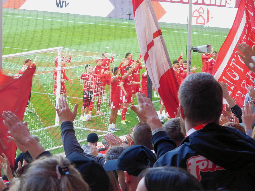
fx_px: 1326
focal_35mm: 180
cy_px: 96
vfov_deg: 8.2
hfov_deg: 11.0
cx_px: 128
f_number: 5.3
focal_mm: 32.1
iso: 400
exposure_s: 1/60
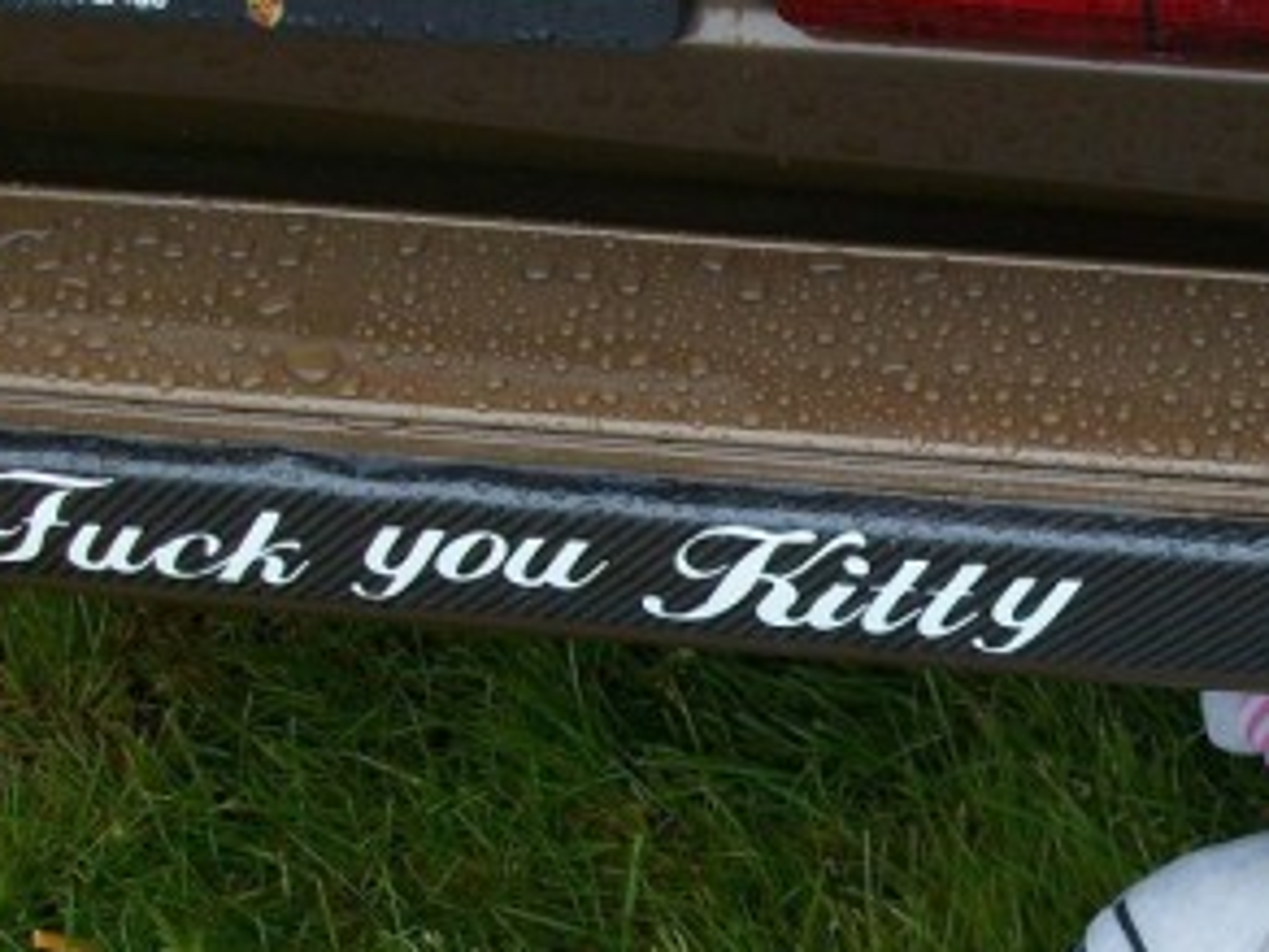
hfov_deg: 20.7
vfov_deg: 15.8
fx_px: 3409
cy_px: 735
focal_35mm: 93
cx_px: 1121
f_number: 2.9
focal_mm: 5.7
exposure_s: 1/100
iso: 80
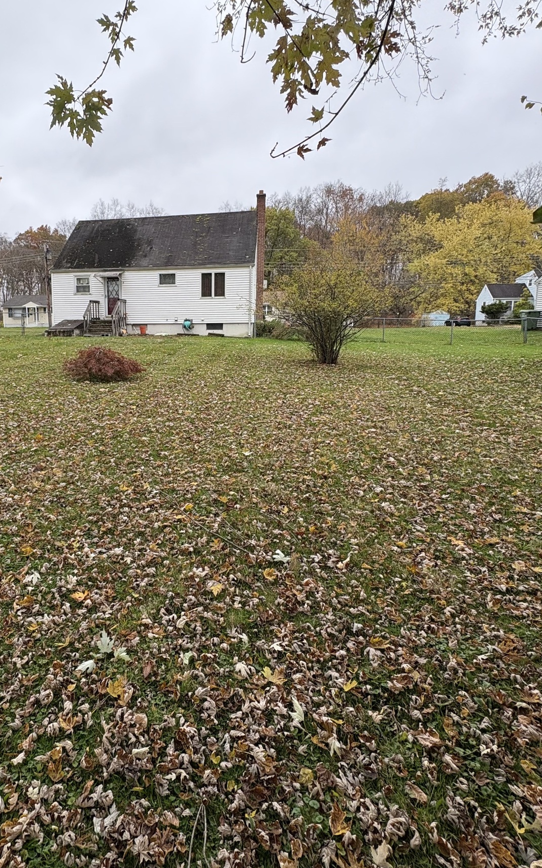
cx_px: 170
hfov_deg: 58.0
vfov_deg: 84.8
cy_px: 389
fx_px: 473
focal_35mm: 20
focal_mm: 2.22
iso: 50
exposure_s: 1/289
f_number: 2.2
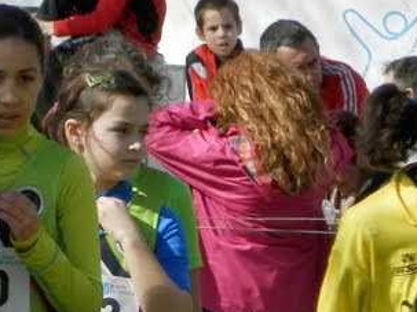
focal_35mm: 1132
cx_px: -73
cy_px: 296
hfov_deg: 1.8
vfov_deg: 1.3
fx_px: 13631
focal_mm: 59.8
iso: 100
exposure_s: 1/400
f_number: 5.6
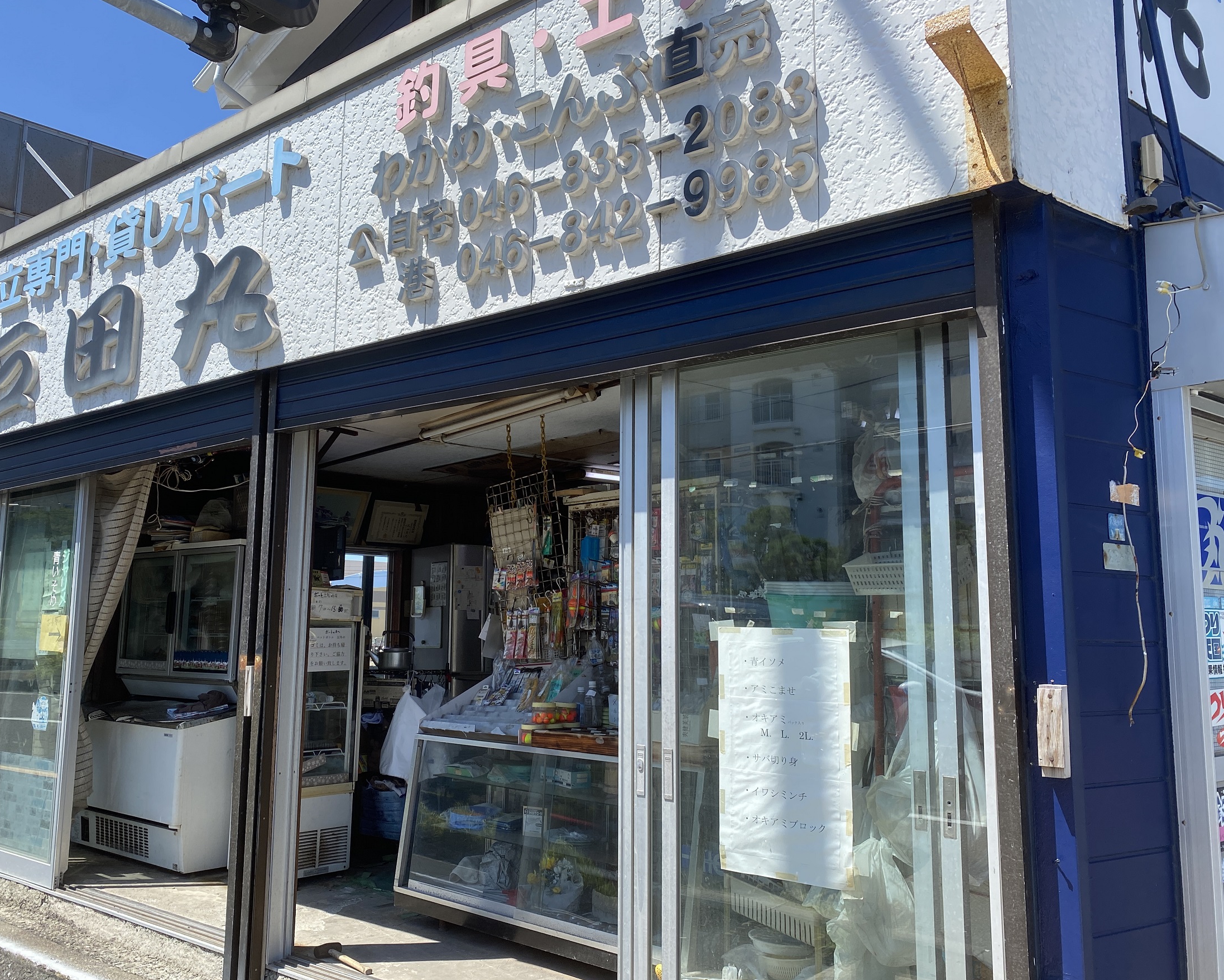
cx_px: 556
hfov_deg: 62.1
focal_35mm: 28
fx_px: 1014
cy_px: 503
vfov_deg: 51.5
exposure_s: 1/1653
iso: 32
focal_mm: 4.25
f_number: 1.8
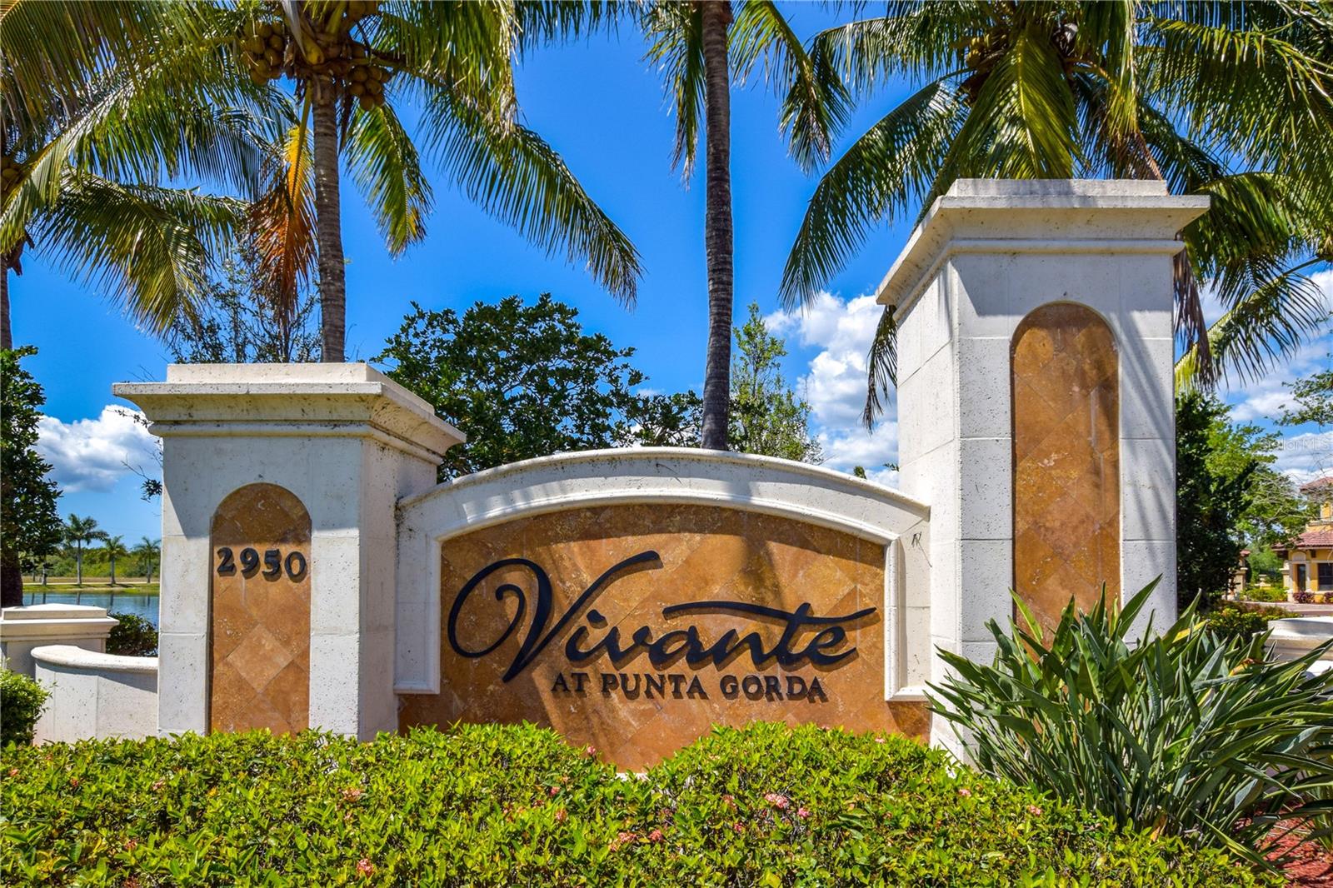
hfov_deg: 85.4
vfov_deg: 63.2
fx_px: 722
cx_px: 666
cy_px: 444
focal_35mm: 20
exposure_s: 1/1000
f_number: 7.1
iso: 320
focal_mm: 13
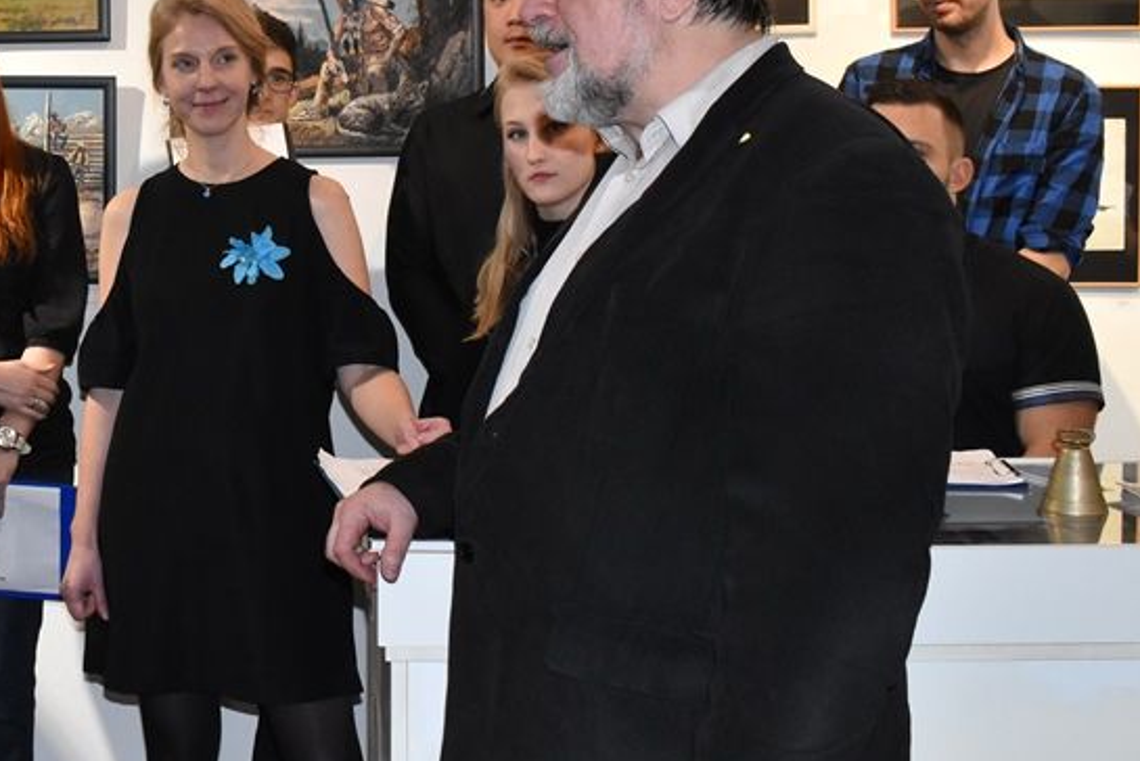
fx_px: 1964
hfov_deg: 31.1
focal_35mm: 62
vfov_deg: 21.7
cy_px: 160
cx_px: 142
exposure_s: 1/60
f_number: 8
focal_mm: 22
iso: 2200
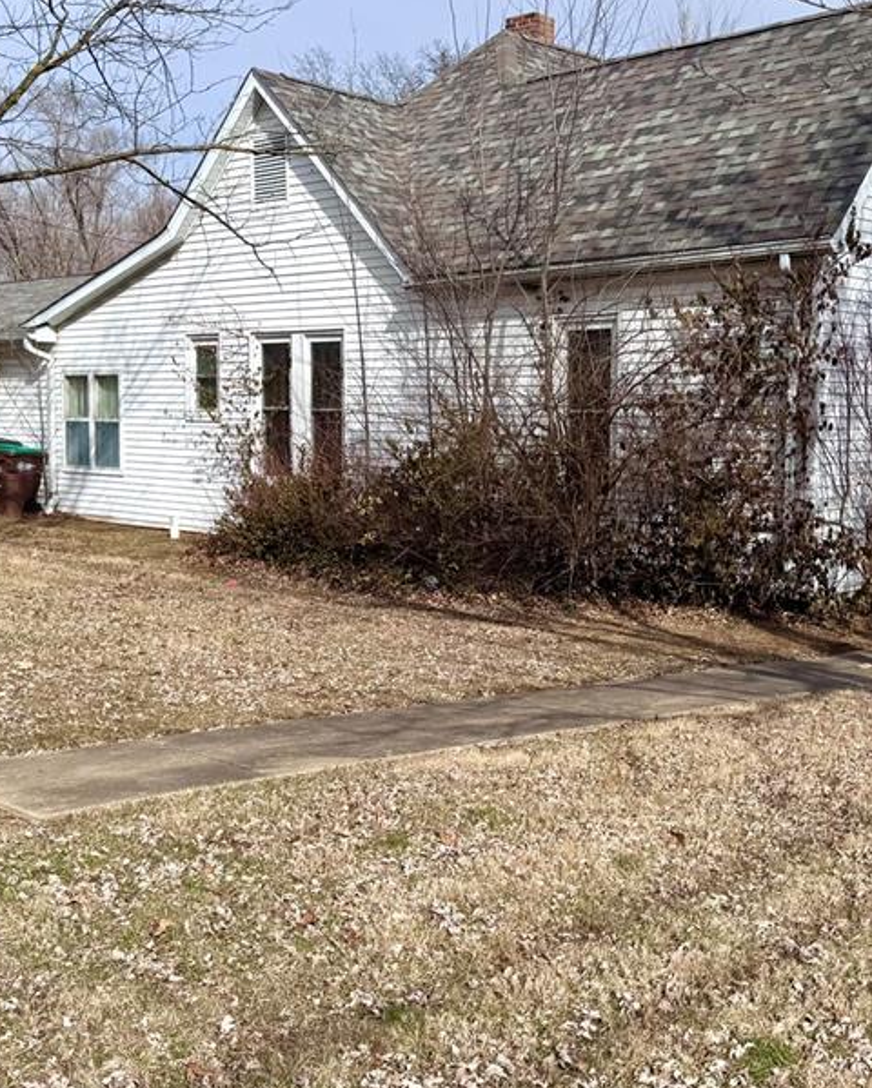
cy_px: 544
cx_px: 469
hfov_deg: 37.4
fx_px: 1289
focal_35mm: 40
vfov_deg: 45.8
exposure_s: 1/4950
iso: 80
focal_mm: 6.76
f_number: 1.78
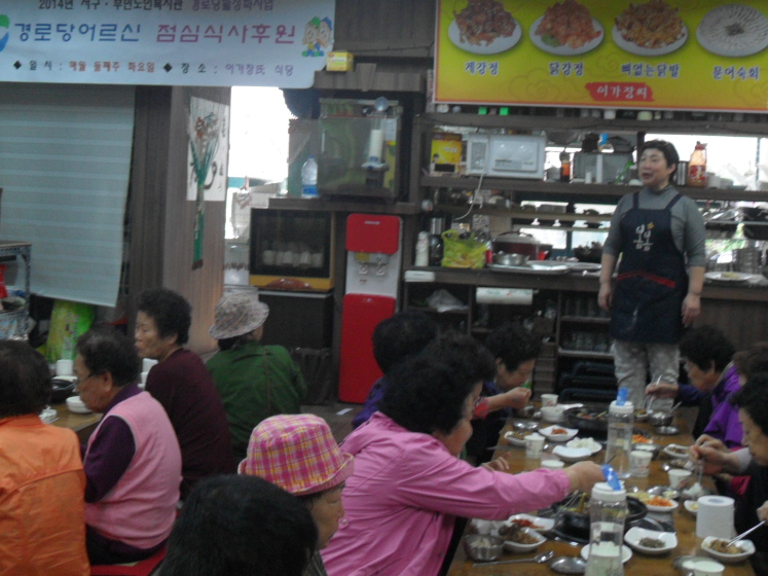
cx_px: 417
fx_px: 1065
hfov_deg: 39.6
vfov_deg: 30.1
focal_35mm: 48
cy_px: 195
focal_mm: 6.2
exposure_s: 1/30
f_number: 2.8
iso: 120
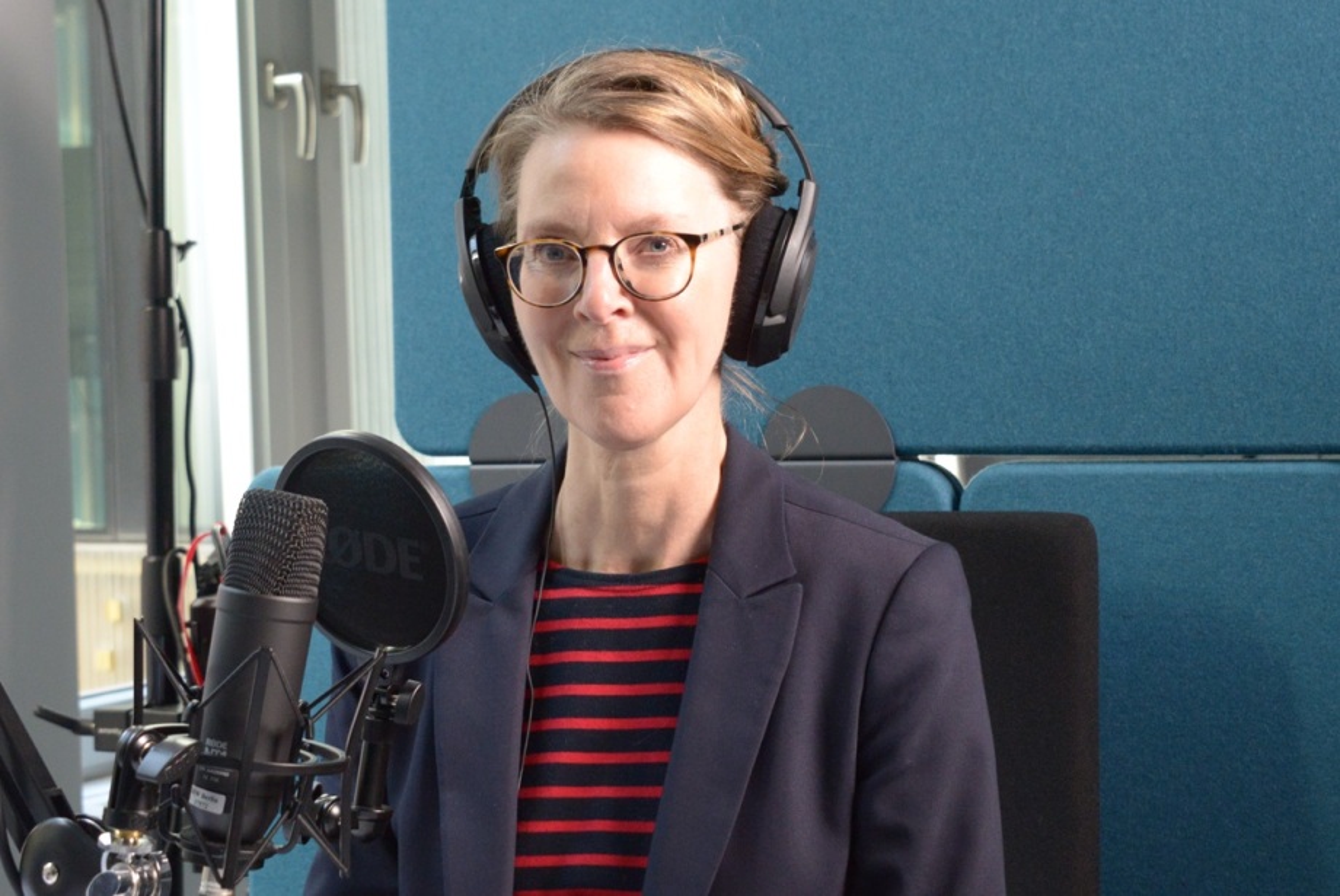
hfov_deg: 46.4
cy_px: 448
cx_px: 670
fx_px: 1565
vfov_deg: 32.0
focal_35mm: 42
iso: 2500
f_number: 5.6
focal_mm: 42
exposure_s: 1/50
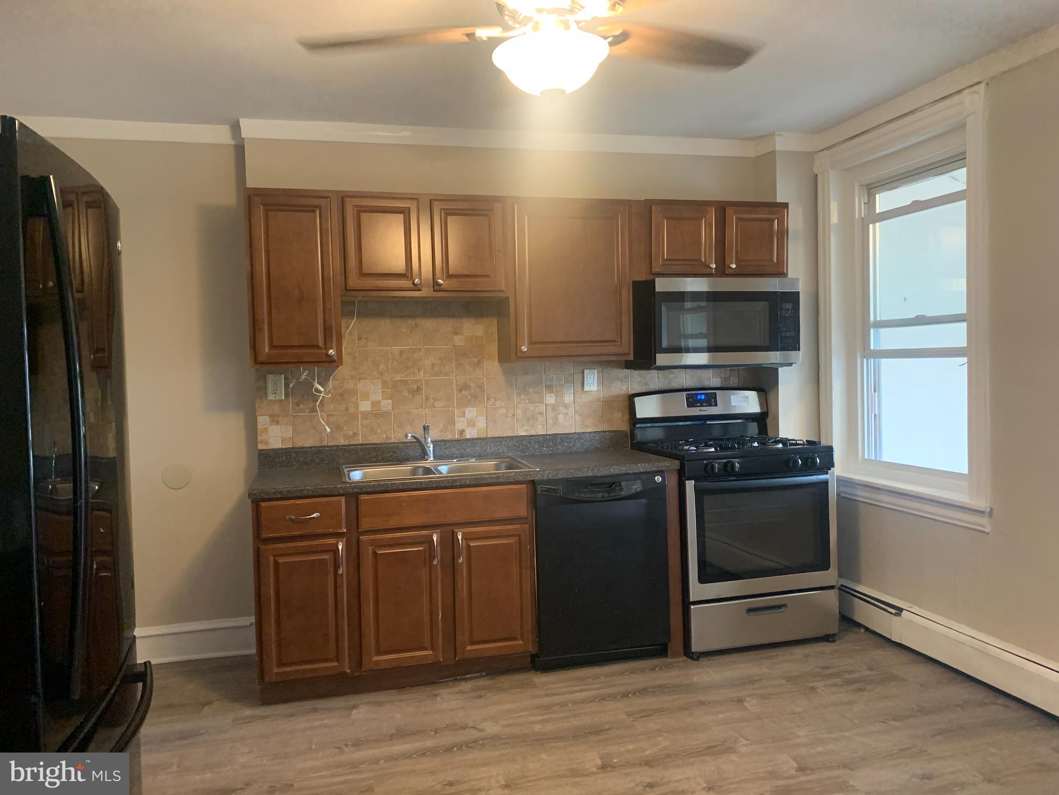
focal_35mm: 26
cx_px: 530
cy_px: 398
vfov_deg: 53.1
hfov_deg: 67.3
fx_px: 795
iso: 320
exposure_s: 1/40
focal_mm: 4.25
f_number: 1.8
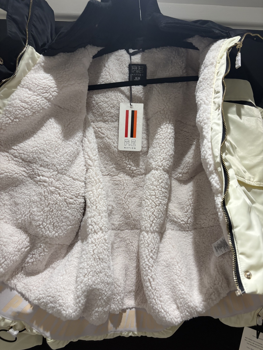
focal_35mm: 26
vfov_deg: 67.3
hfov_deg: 53.1
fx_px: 263
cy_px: 175
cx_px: 132
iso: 125
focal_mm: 5.96
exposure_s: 1/97
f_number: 1.6
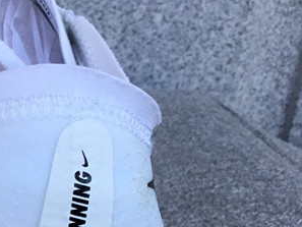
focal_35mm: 94
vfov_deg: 15.4
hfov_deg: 18.9
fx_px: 820
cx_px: -118
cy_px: 237
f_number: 2.4
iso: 25
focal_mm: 3.3
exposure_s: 1/323
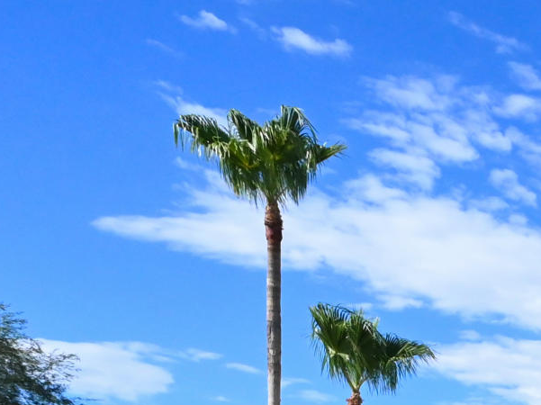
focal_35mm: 72
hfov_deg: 19.4
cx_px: 1001
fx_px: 1125
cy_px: 697
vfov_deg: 17.2
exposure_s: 1/5000
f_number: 8
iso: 2500
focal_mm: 15
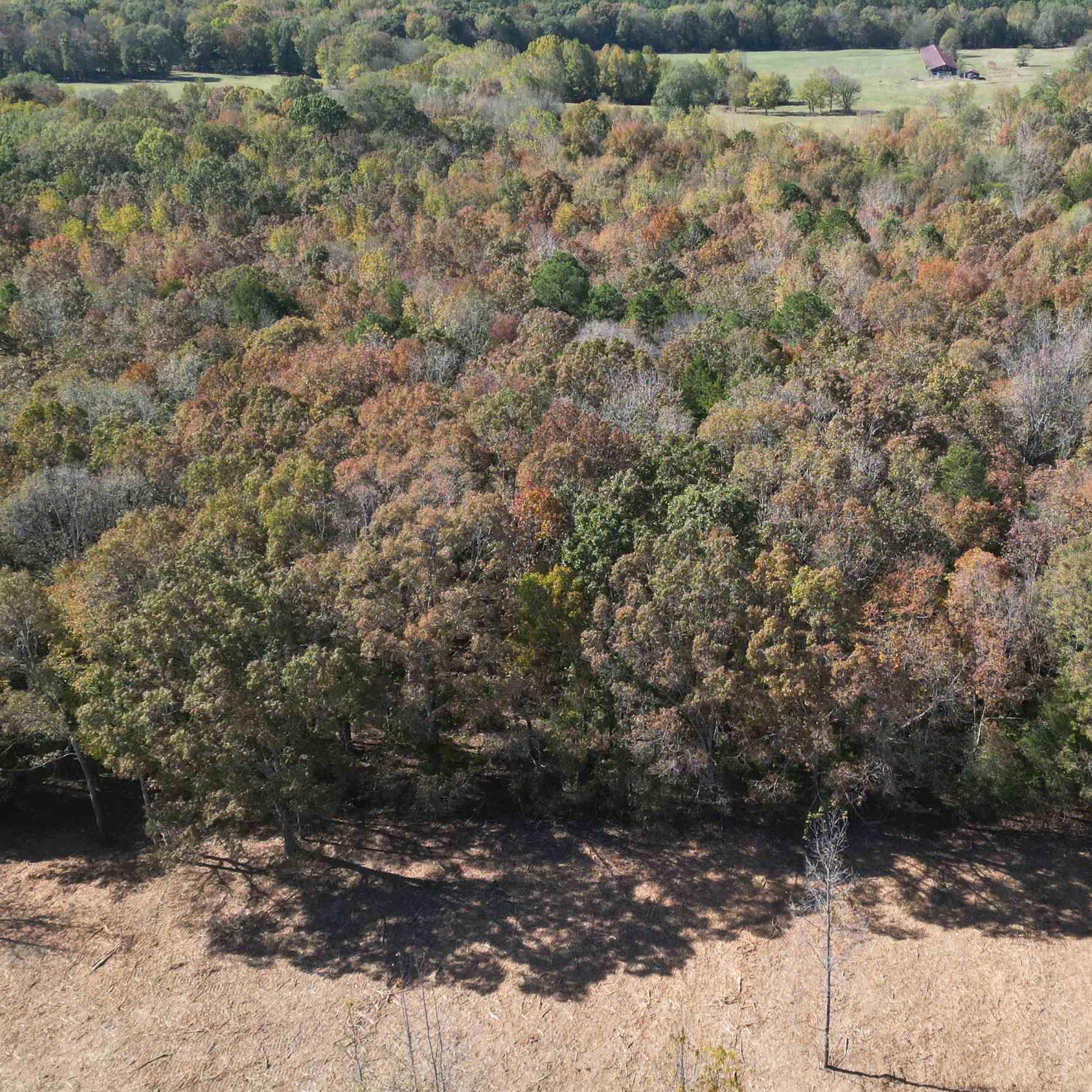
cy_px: 474
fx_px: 1285
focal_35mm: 36
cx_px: 751
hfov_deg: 45.2
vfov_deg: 45.9
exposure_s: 1/1600
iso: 200
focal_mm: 6.72
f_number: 1.7
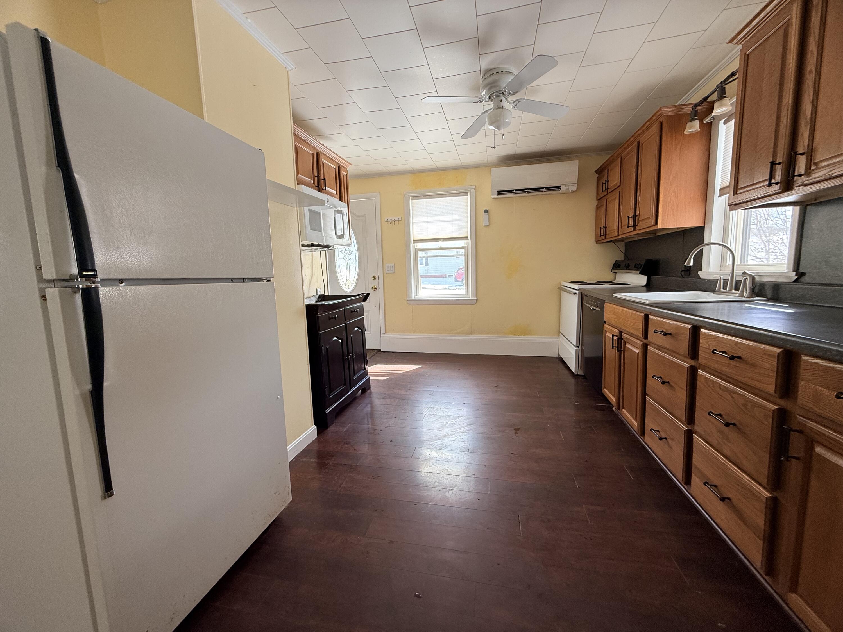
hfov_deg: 102.1
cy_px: 316
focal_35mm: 14
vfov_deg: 85.7
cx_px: 422
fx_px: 341
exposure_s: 1/107
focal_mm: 2.22
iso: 64
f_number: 2.2
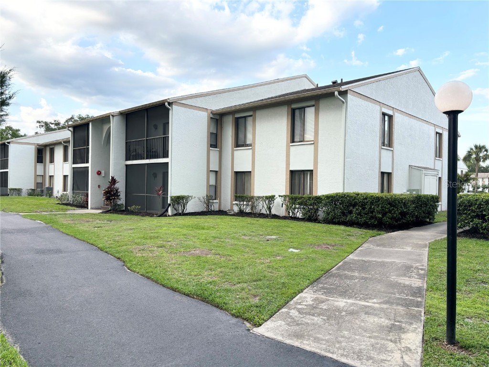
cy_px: 184
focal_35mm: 26
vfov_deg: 53.1
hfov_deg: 67.3
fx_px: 367
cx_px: 244
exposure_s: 1/702
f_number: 1.6
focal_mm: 5.96
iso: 50
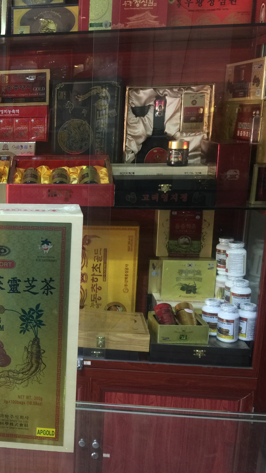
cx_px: -40
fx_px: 539
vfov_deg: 47.4
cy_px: 238
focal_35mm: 43
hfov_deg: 25.3
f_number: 2.2
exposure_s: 1/17
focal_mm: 4.15
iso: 50
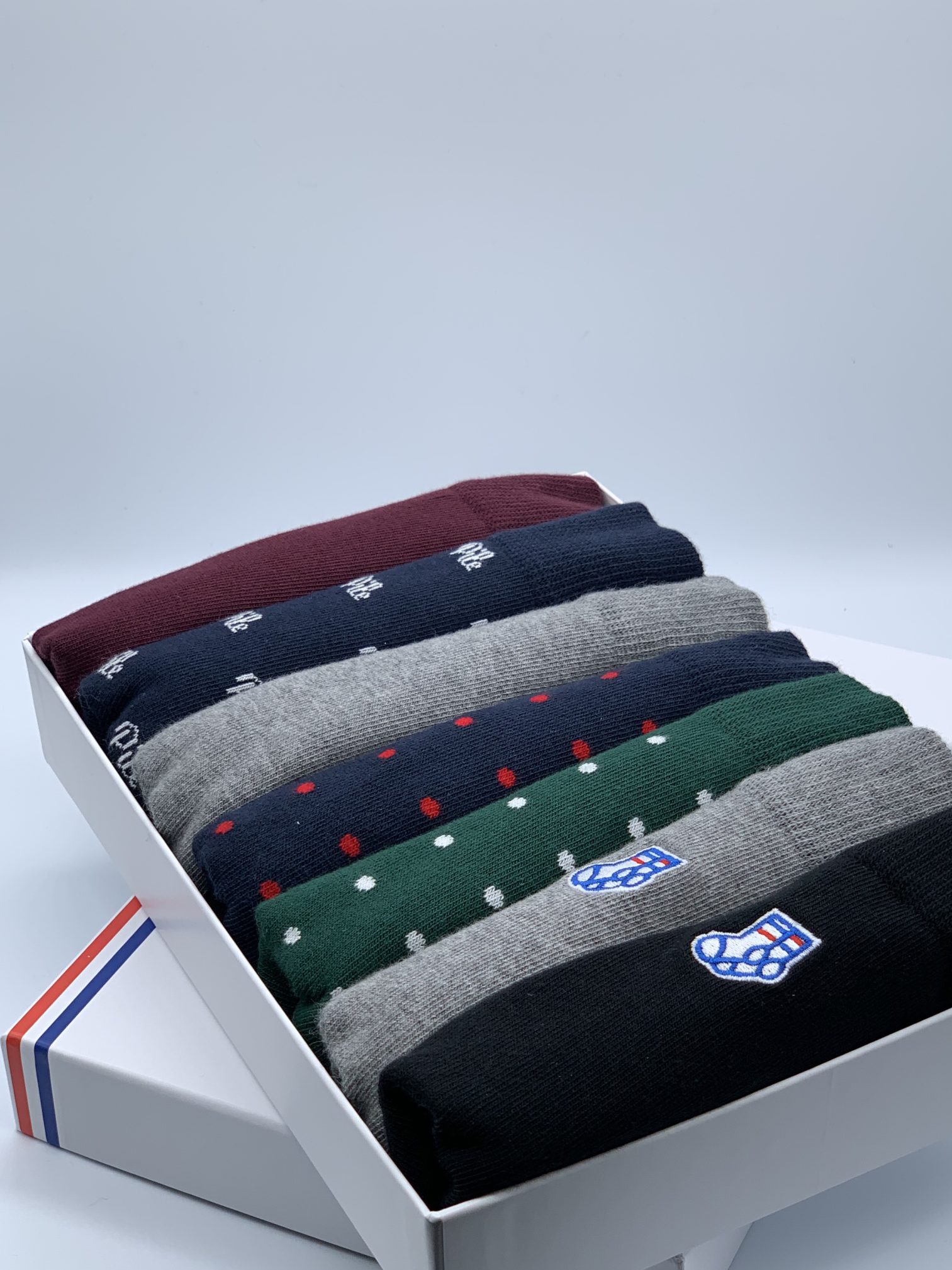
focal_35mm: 66
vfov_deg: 29.3
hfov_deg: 22.2
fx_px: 2420
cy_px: 776
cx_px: 554
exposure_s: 1/223
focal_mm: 6
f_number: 2.4
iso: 16
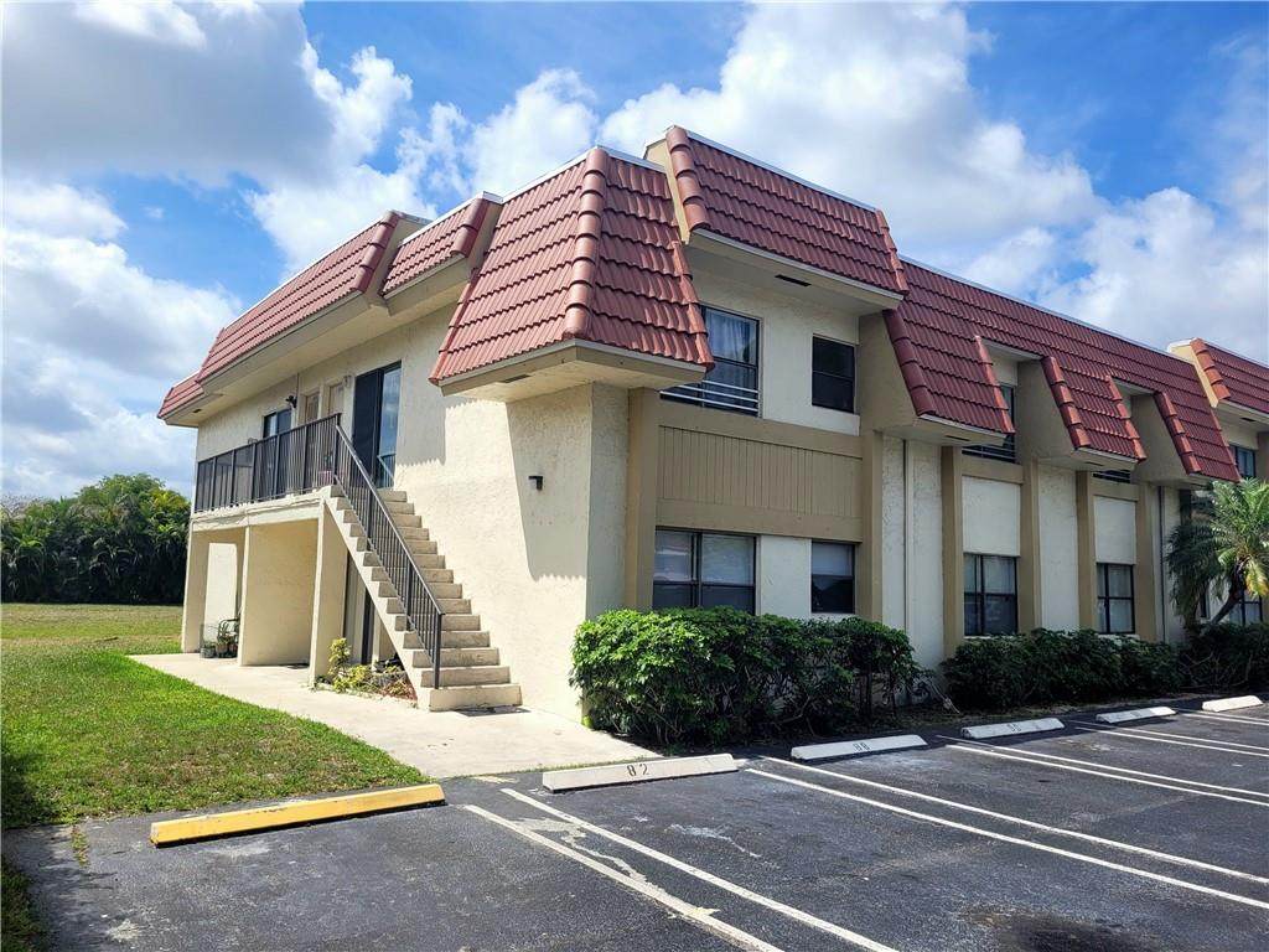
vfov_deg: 53.1
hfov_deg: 67.3
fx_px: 953
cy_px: 476
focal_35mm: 26
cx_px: 634
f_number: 1.8
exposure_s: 1/3333
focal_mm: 5.4
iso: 40
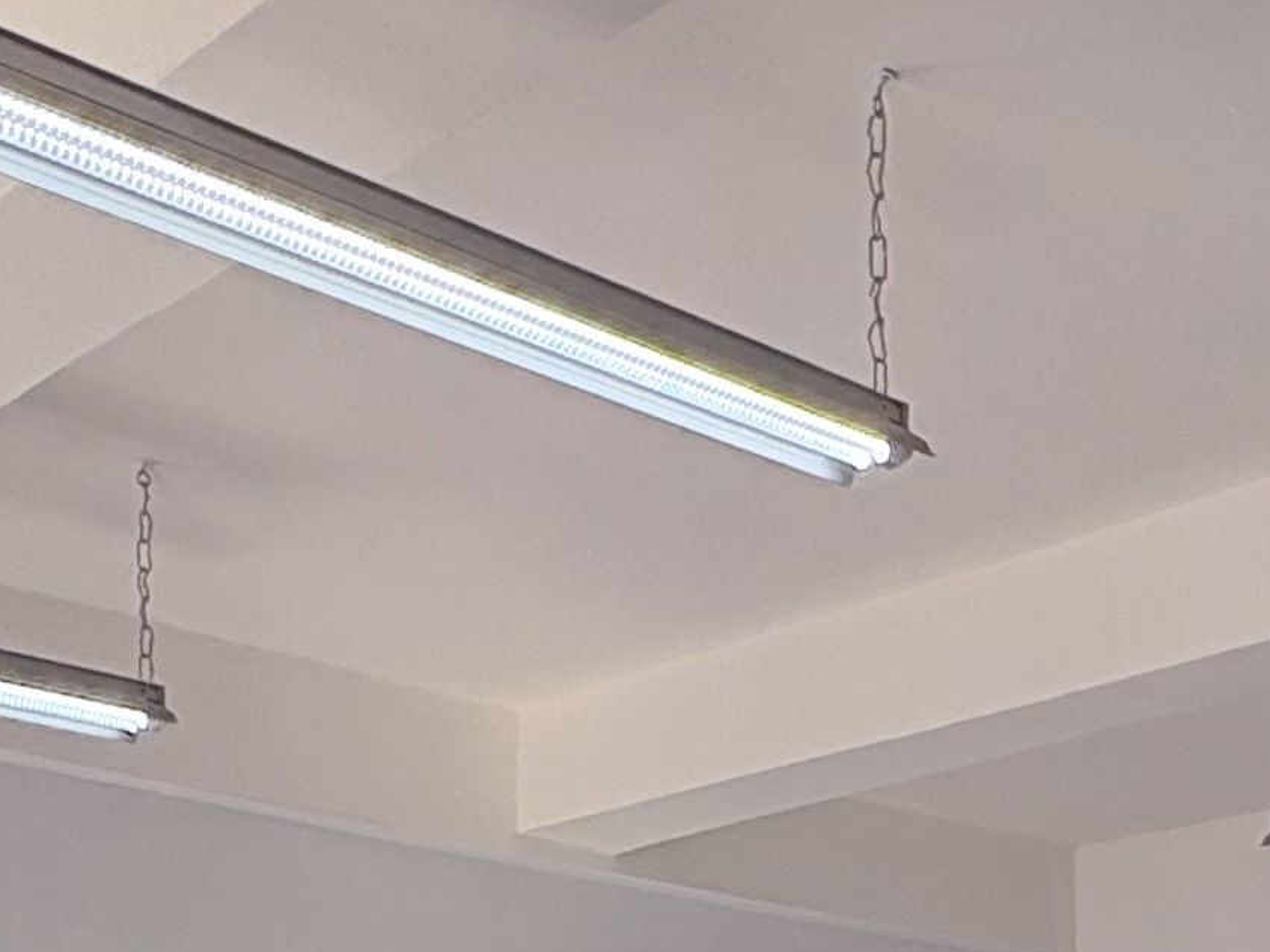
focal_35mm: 67
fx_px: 2458
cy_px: 1381
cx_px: 1142
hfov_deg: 27.9
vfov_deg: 19.4
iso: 64
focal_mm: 2.22
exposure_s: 1/172
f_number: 2.2
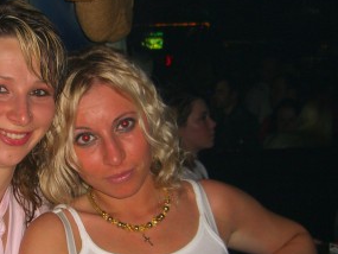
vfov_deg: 18.3
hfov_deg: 24.0
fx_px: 781
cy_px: 195
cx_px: 69
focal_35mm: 80
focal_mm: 7.9
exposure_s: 1/60
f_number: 2.8
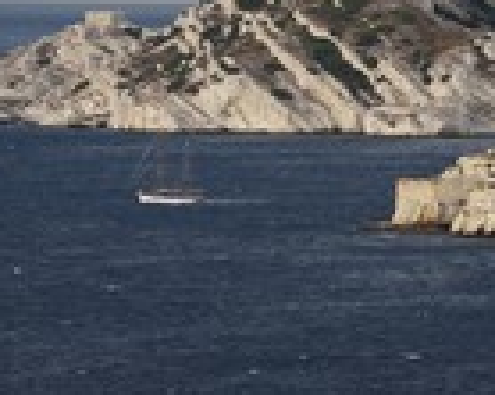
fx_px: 8330
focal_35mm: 569
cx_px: 677
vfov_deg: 2.7
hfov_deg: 3.4
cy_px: 107
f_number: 4.5
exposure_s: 1/200
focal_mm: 200
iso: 400
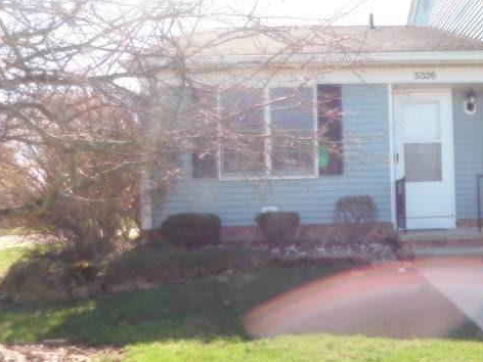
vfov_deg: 36.8
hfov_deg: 46.9
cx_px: 334
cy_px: 207
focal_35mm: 39
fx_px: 544
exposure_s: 1/500
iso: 125
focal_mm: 4
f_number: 3
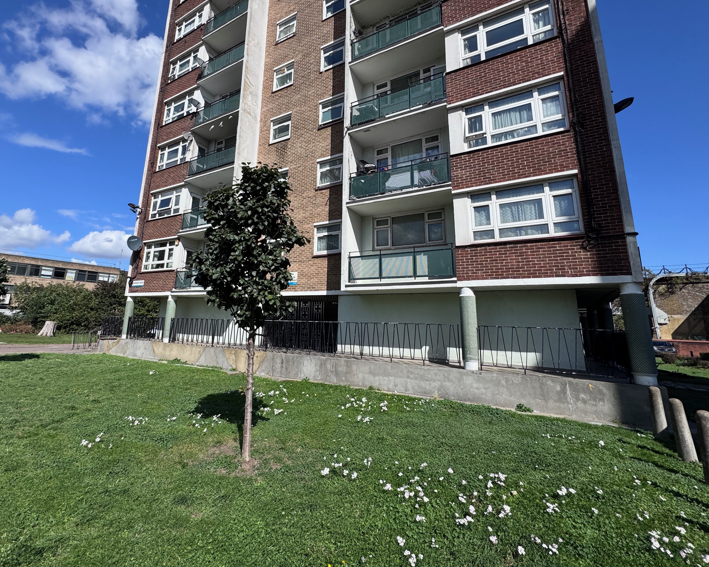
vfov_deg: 76.6
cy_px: 248
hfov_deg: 89.2
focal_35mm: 17
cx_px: 312
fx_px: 357
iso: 50
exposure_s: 1/2415
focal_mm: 2.22
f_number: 2.2
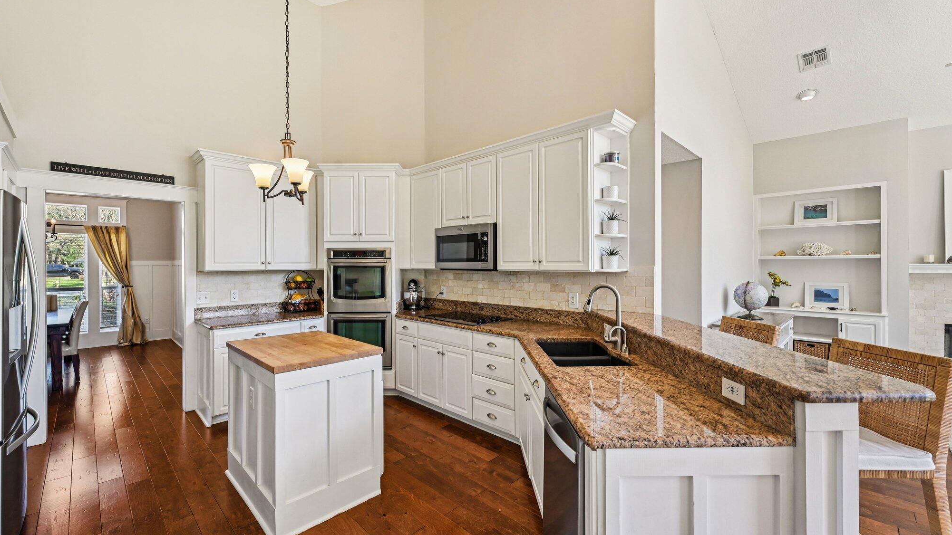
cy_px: 266
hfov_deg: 103.0
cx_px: 466
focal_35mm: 15
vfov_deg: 70.5
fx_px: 379
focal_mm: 14
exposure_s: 1/20
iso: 400
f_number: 8
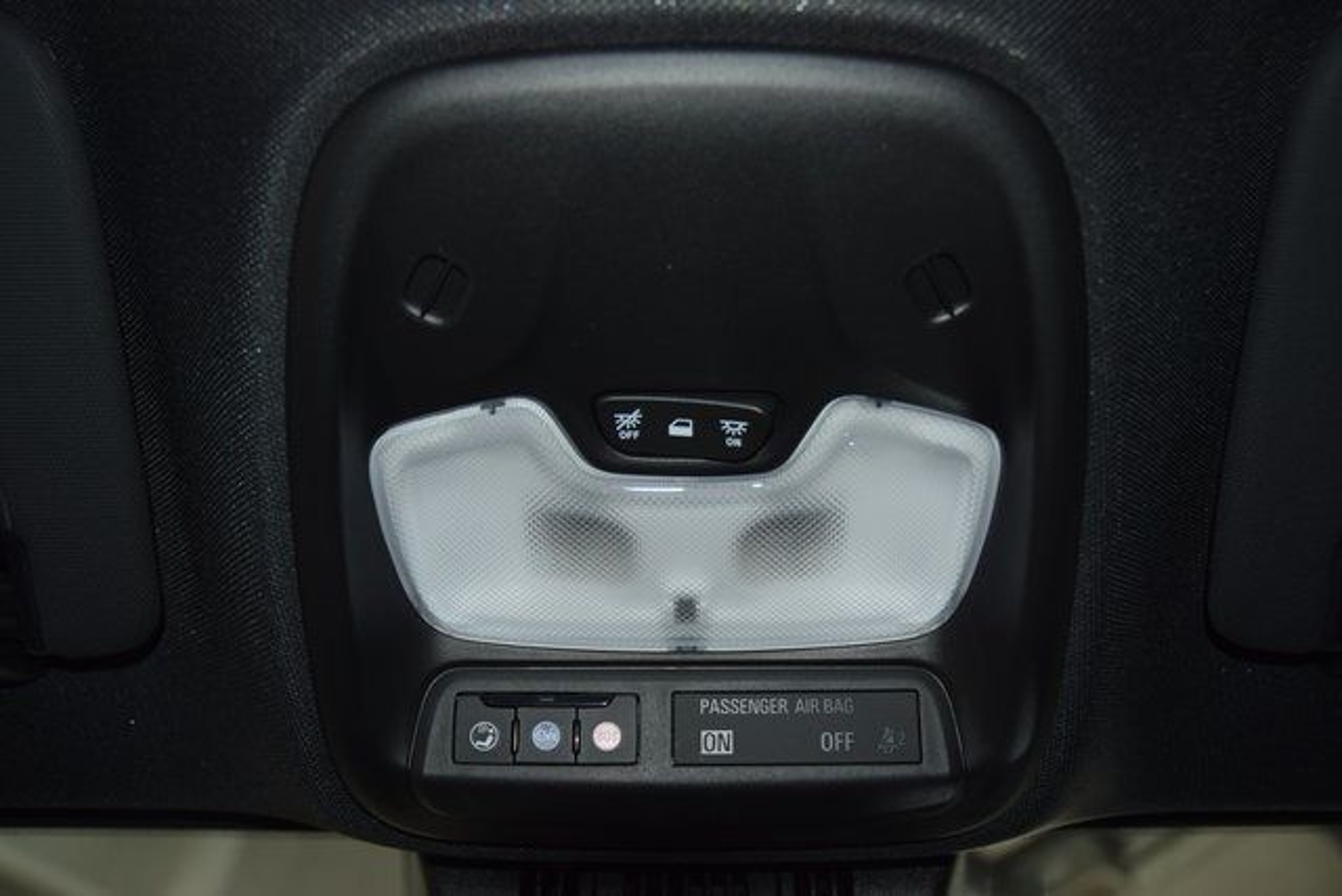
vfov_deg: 36.9
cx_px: 671
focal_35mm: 36
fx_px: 1342
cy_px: 448
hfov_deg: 53.1
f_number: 3.8
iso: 220
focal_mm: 24
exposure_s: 1/25
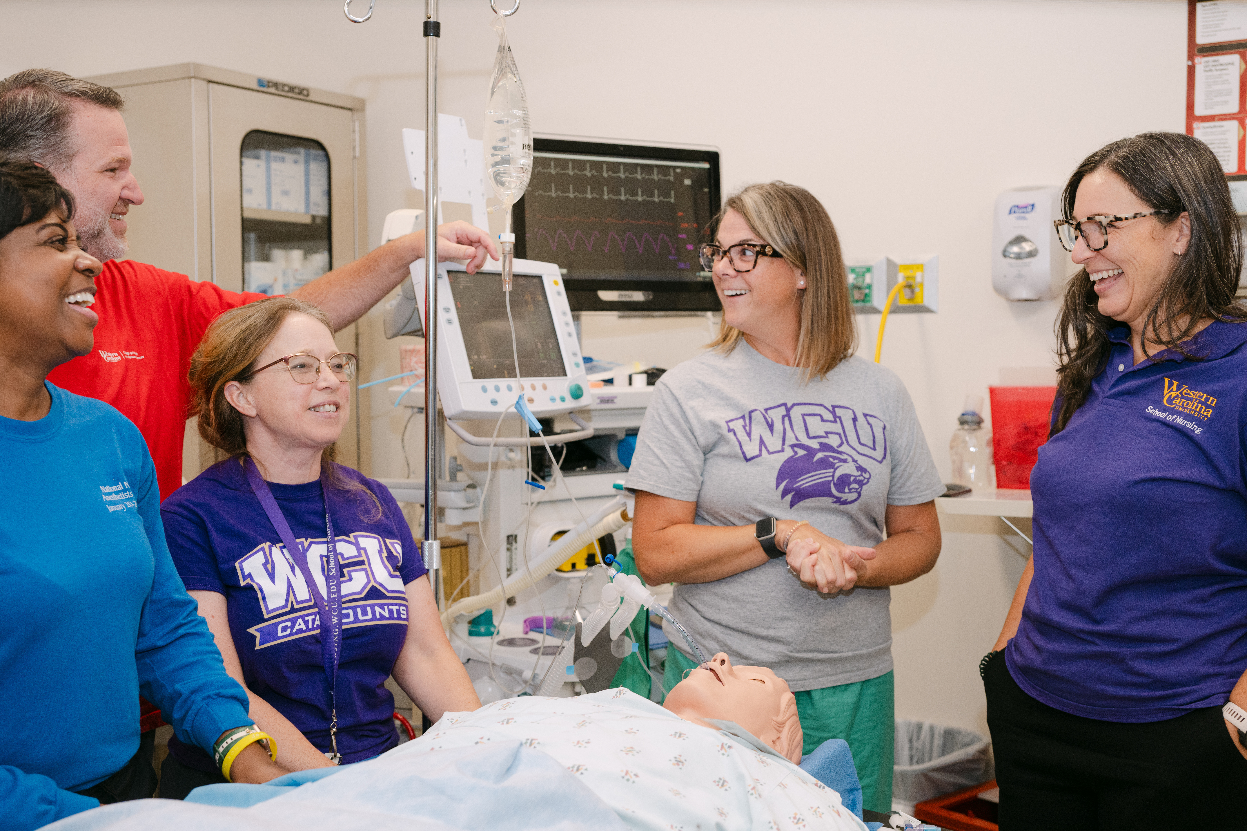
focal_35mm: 41
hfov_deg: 47.4
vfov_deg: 32.6
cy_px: 416
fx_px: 1420
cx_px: 624
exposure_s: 1/250
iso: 1000
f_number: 4
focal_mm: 41
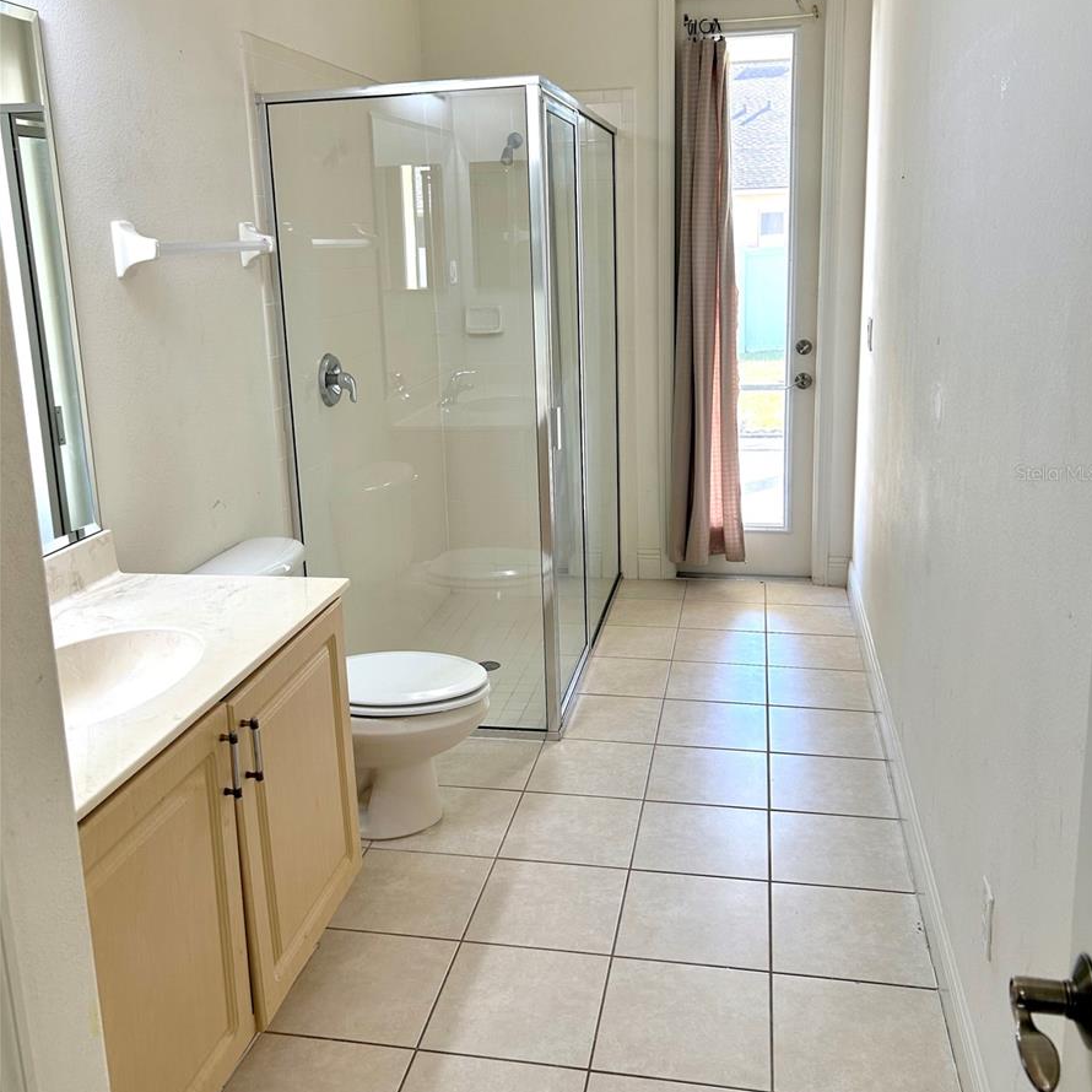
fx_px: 1106
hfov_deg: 52.5
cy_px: 472
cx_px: 551
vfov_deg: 52.4
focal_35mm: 31
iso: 80
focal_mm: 5.7
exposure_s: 1/120
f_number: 1.5
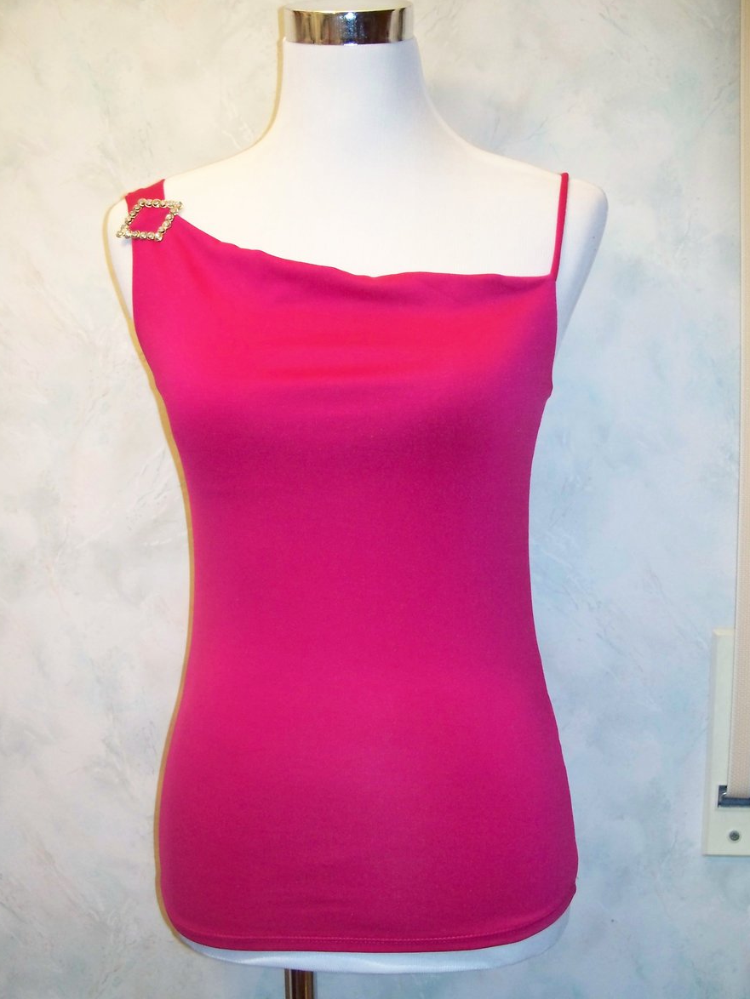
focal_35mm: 42
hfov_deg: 34.3
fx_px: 1213
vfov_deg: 44.8
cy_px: 531
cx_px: 347
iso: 400
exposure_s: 1/60
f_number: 2.8
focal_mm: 7.8
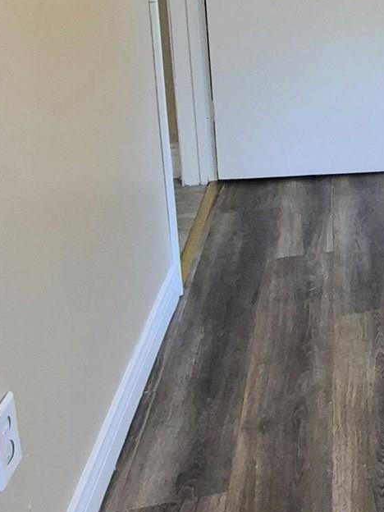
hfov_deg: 21.9
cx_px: 650
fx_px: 710
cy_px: 76
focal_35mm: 48
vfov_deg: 37.7
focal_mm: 1.74
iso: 400
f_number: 2.2
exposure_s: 1/60.2
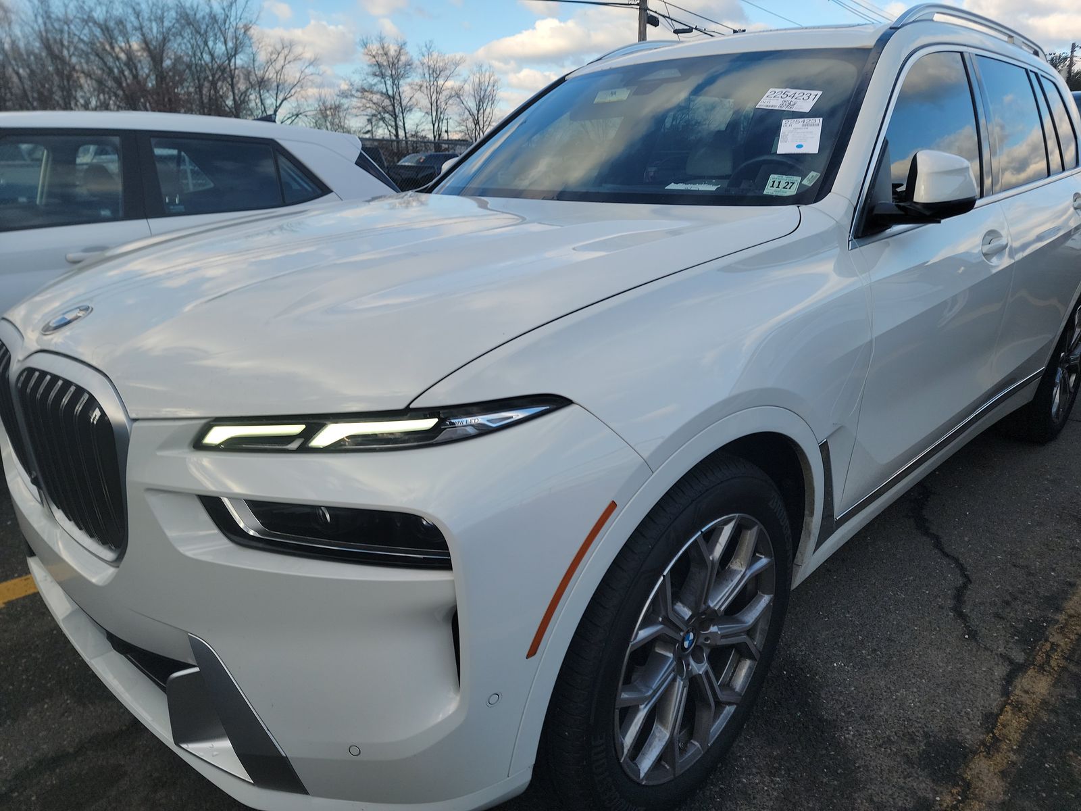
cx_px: 540
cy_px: 406
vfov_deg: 56.8
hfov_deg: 71.6
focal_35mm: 24
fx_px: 749
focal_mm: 6.7
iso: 50
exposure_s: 1/326
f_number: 1.8
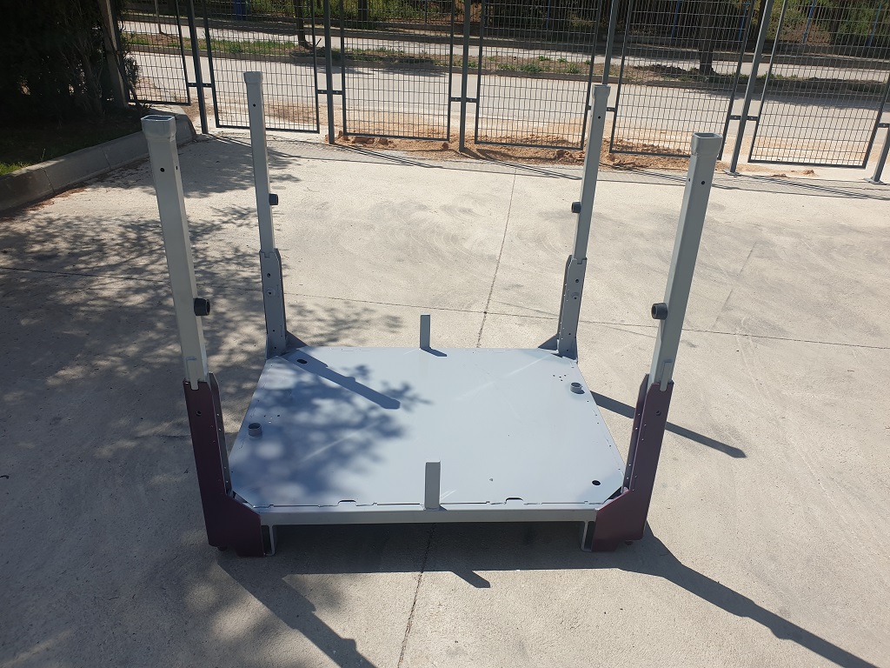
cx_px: 445
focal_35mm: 26
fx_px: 668
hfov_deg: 67.3
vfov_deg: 53.1
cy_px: 334
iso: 50
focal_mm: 4.3
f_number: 2.4
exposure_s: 1/2062
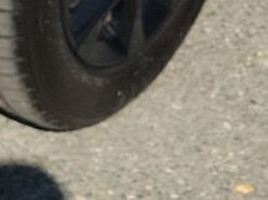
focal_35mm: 179
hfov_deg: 10.6
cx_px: -160
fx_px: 1385
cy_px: -447
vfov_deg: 7.2
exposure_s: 1/902
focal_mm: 6.7
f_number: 1.8
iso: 50
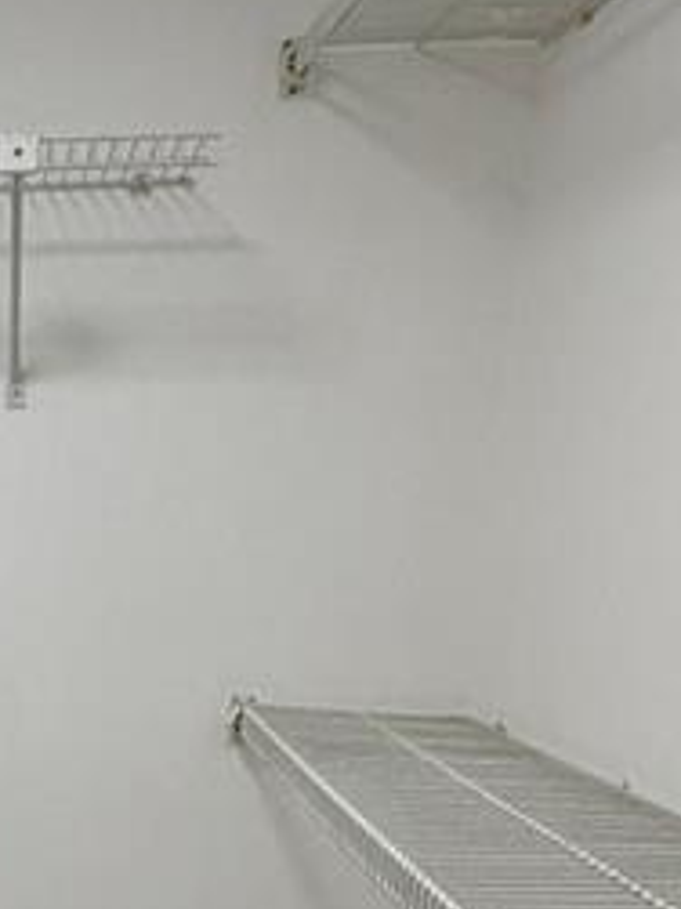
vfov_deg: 27.4
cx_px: -384
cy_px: 905
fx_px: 1759
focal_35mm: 67
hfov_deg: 18.9
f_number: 2.2
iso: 125
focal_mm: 2.22
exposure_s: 1/120
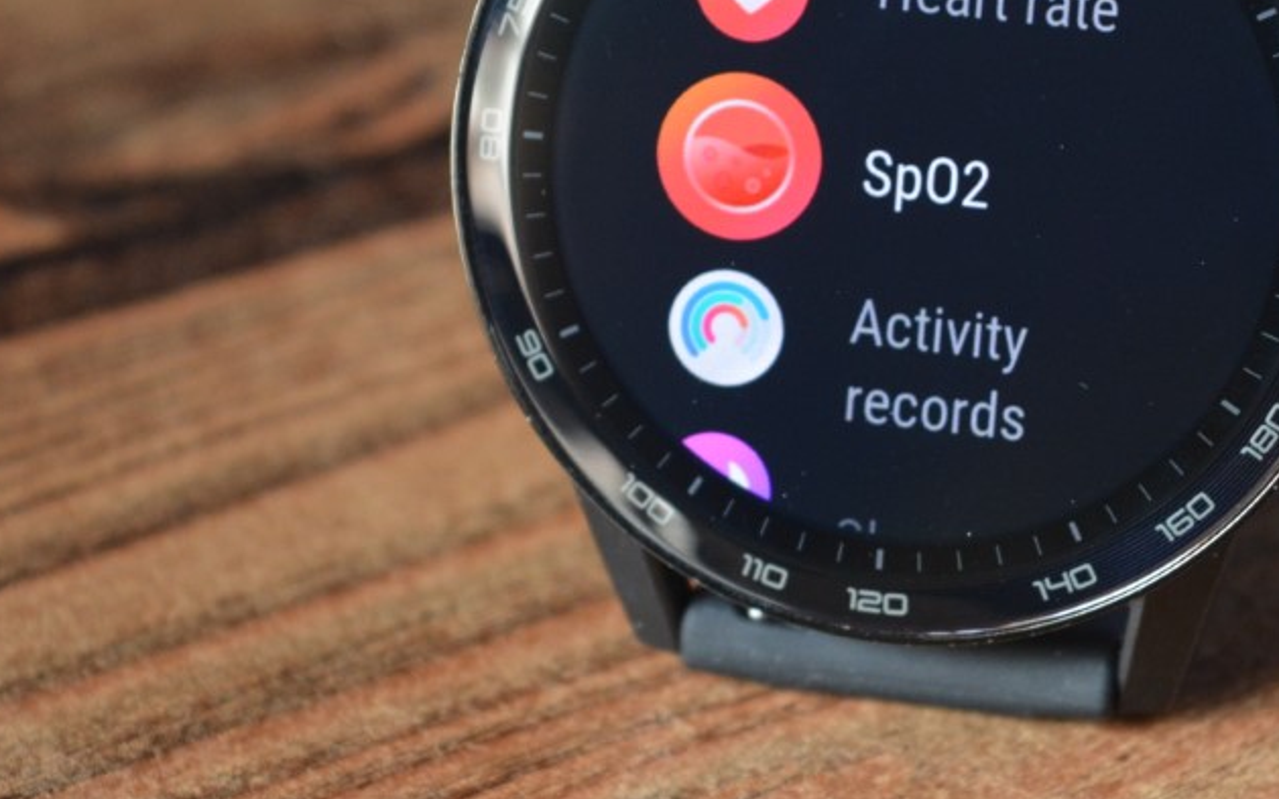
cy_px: 157
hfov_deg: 13.6
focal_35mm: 154
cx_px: 915
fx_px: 5365
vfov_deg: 8.5
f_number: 5.6
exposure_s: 1/15
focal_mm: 55
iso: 1600
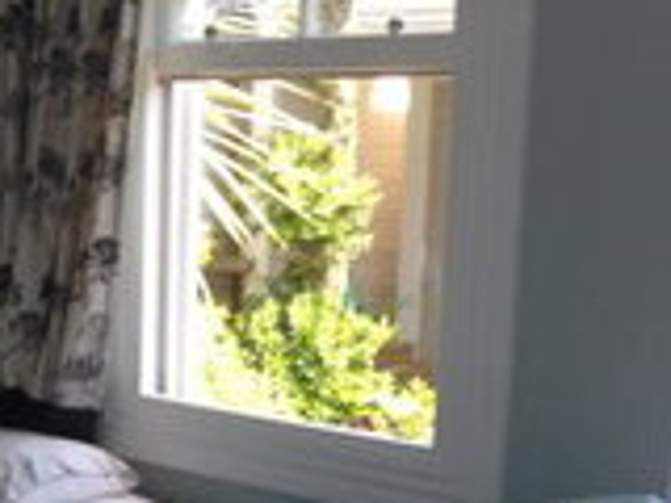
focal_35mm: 99
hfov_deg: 18.5
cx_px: -197
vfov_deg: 14.7
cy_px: 516
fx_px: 1919
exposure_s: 1/120
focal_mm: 4.12
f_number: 2.4
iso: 50
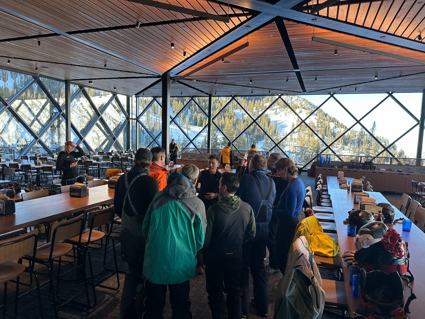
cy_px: 160
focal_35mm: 24
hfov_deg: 71.6
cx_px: 212
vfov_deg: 56.8
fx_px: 295
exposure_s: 1/168
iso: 64
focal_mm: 6.86
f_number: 1.78
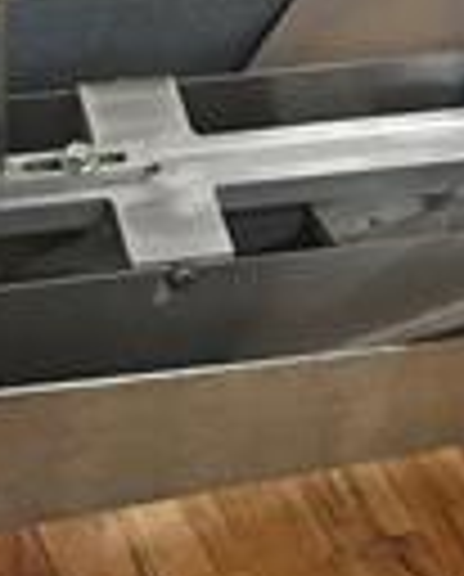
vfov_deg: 13.1
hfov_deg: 10.5
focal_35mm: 147
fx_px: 2514
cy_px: 220
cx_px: 250
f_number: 2.2
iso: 160
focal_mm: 4.15
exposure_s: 1/30
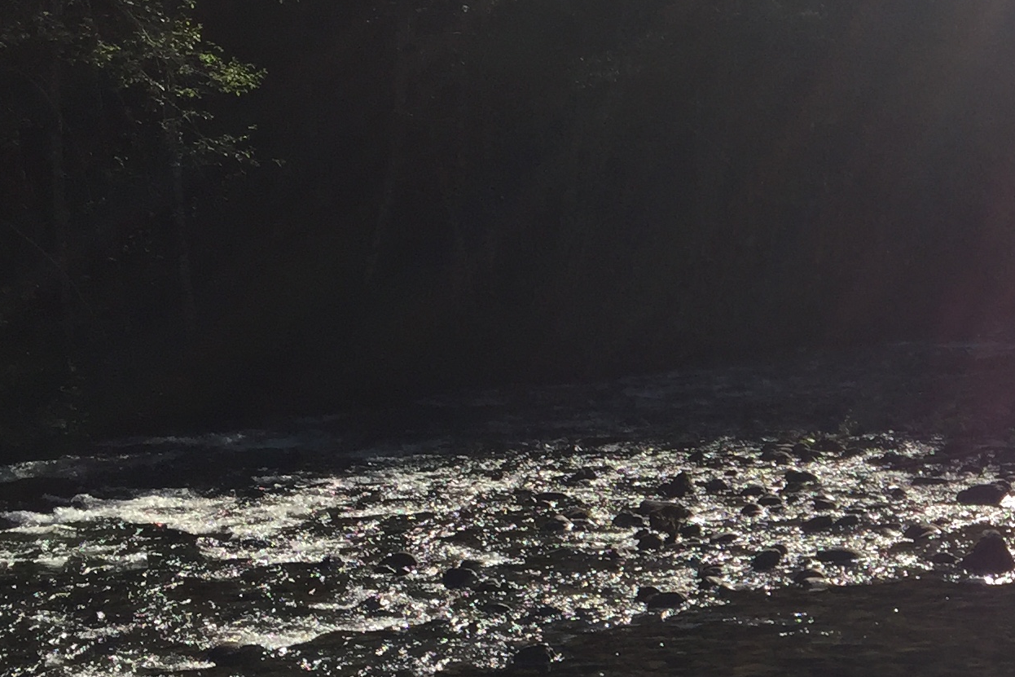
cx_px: 1117
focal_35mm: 79
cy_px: 609
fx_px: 2227
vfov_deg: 17.0
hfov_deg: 24.0
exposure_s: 1/2083
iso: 32
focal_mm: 4.15
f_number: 2.2
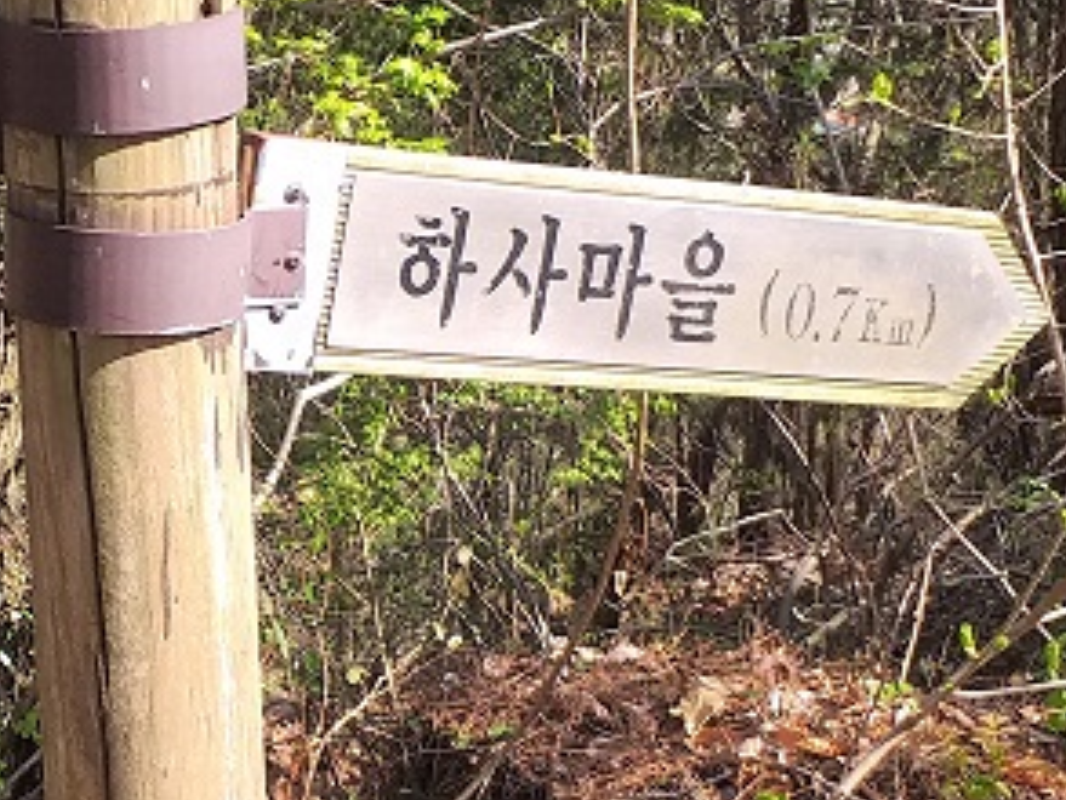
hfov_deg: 26.5
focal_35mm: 71
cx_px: 102
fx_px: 2187
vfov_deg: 20.7
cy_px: 444
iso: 40
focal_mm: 3.6
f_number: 1.9
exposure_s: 1/423
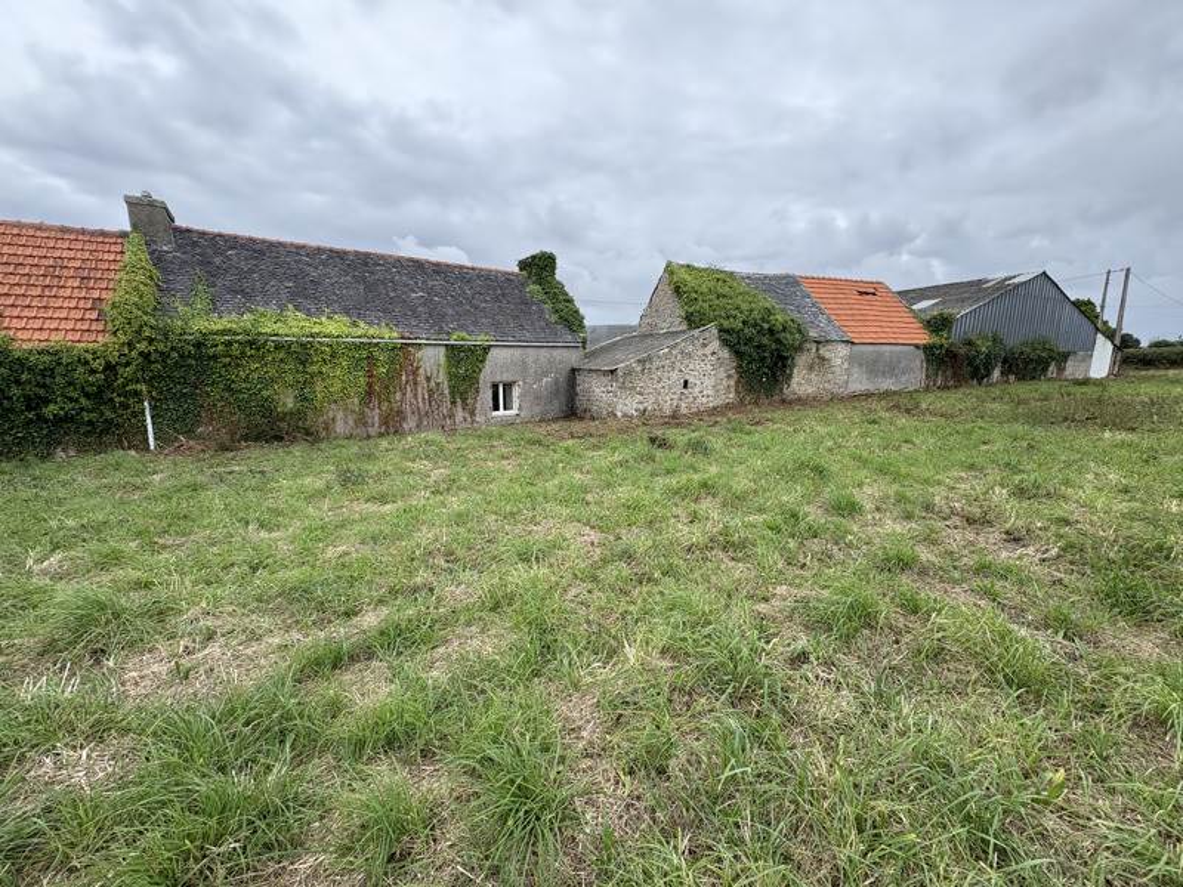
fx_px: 478
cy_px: 444
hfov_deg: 102.1
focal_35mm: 14
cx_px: 592
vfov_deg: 85.7
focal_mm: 2.22
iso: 50
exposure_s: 1/485
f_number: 2.2
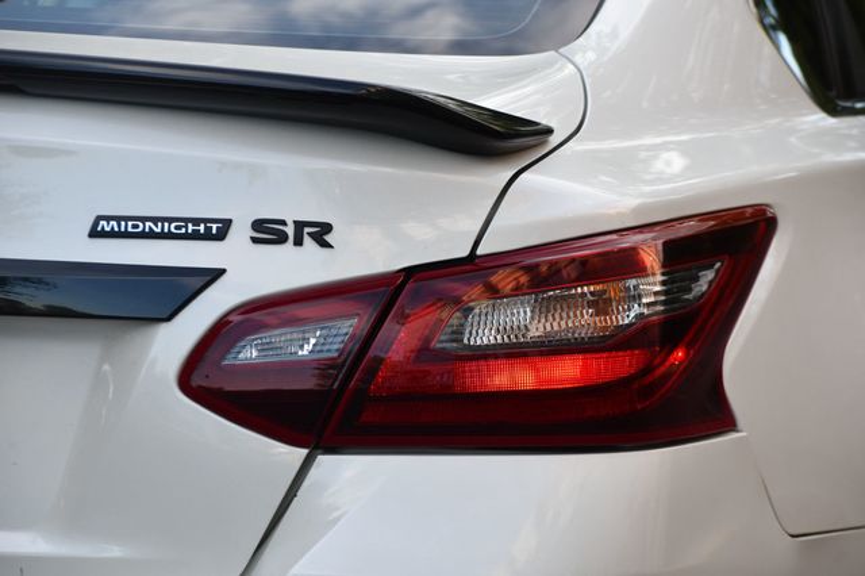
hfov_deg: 11.8
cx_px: 432
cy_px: 288
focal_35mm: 174
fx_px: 4178
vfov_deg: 7.9
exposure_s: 1/250
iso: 250
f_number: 5.6
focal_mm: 116
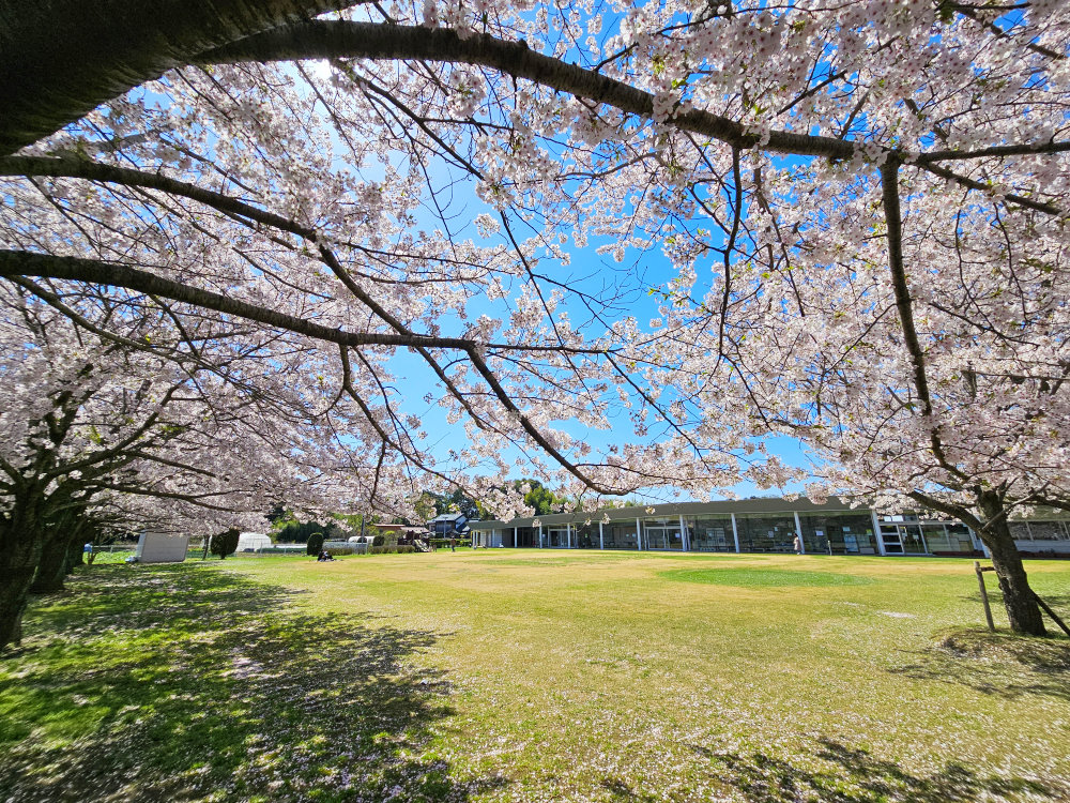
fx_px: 402
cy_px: 402
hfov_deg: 106.2
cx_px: 535
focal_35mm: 13
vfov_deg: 89.9
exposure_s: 1/3203
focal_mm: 2.2
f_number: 2.2
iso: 50
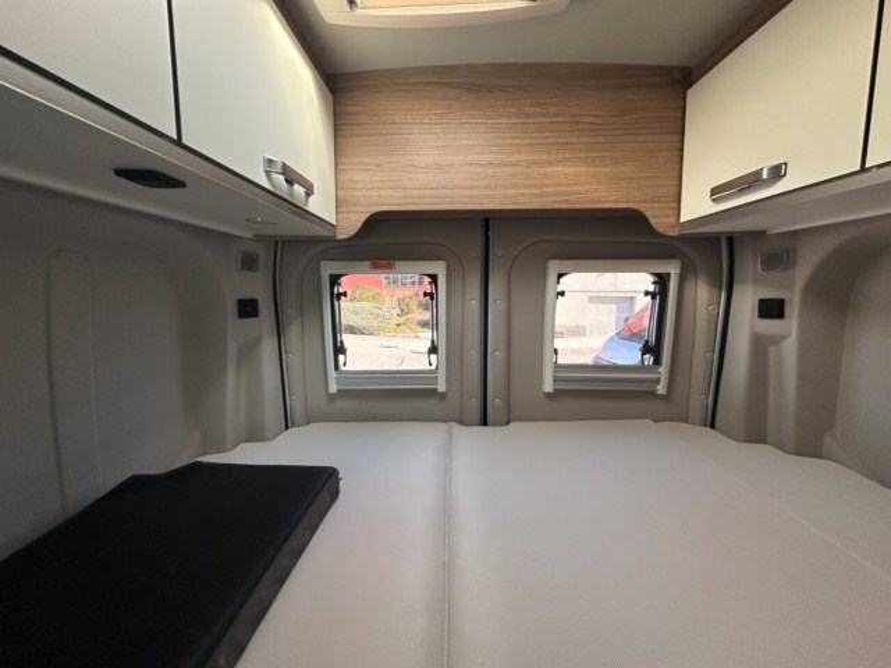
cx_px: 446
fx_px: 360
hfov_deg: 102.1
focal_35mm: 14
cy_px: 334
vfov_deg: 85.7
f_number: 2.2
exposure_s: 1/99
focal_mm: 2.22
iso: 200
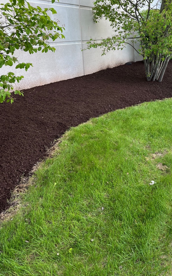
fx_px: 262
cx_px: 119
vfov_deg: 55.0
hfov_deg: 35.8
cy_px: 115
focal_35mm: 35
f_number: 1.6
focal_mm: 5.1
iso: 40
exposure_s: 1/257
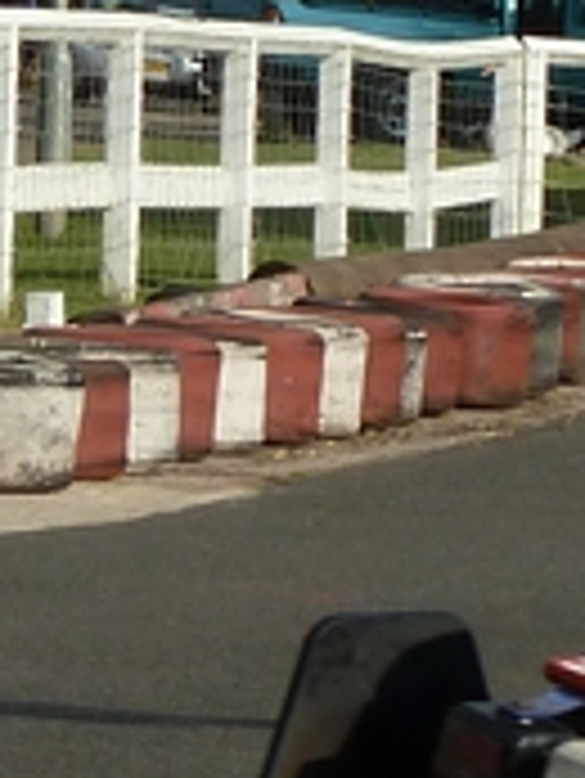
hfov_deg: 3.2
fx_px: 10375
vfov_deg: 4.3
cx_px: 1274
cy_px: 917
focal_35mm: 461
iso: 80
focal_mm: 12.8
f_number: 4.5
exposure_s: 1/500
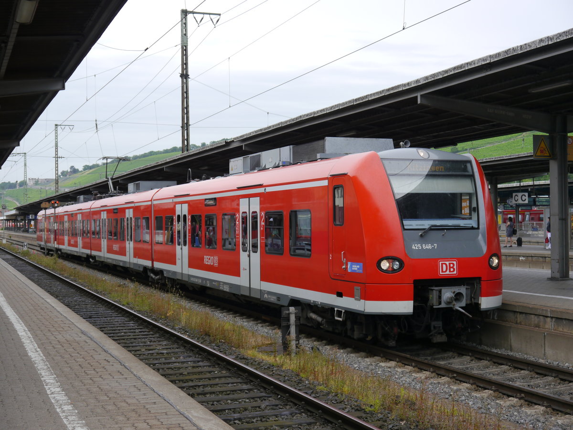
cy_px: 215
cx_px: 286
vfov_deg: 28.0
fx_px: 861
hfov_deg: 36.8
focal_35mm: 52
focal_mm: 26
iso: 160
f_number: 5
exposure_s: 1/125
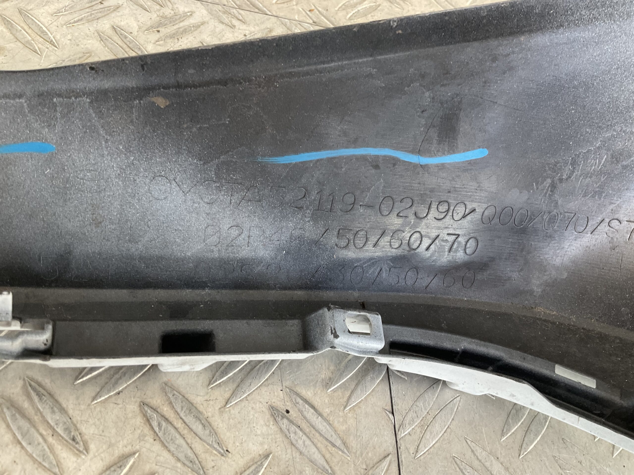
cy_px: 238
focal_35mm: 29
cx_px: 317
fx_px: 531
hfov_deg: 61.7
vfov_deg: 48.2
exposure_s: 1/50
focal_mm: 3
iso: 64
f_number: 1.8
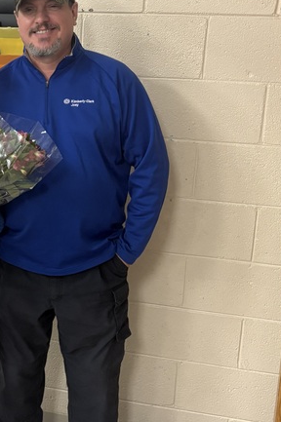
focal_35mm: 64
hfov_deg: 20.5
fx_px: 750
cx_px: -2
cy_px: 204
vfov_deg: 31.4
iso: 250
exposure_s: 1/60
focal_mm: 5.96
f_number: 1.6
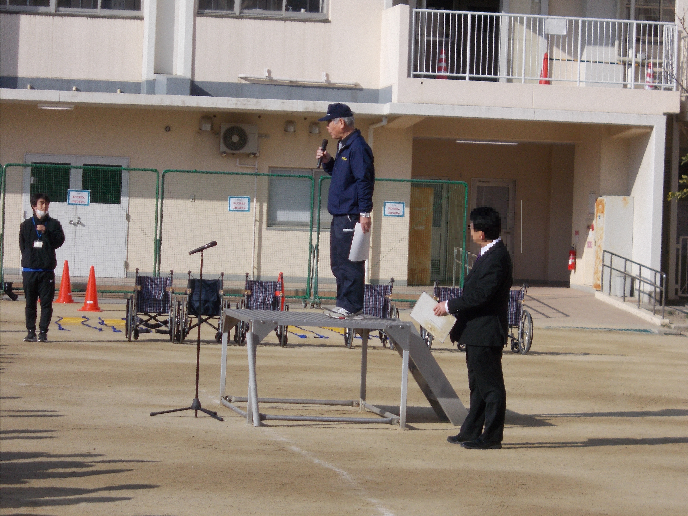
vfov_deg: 11.4
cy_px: 258
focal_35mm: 130
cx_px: 344
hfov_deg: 15.2
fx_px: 2584
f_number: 6.5
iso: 100
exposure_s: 1/500
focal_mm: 23
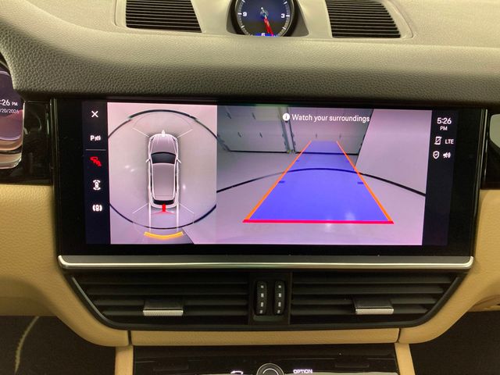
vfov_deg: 49.7
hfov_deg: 63.4
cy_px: 188
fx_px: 404
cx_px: 250
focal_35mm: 28
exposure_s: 1/60
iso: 50
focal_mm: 3.99
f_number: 1.8
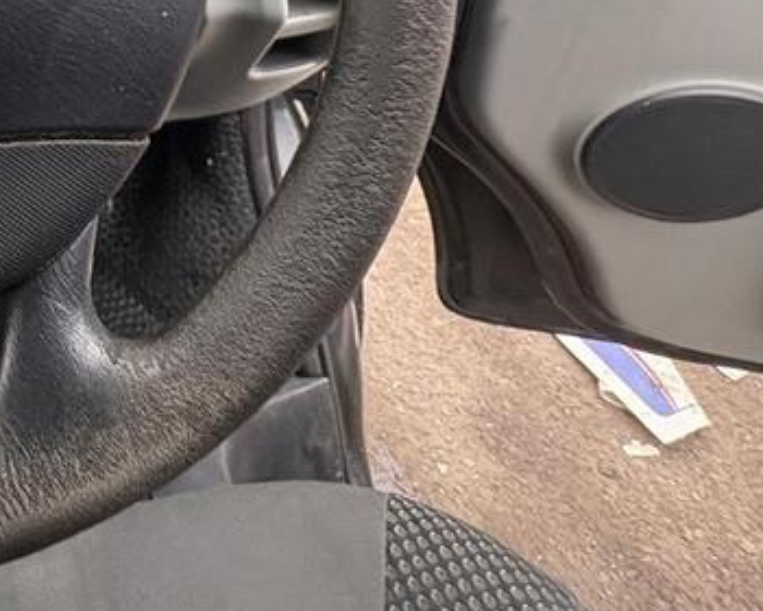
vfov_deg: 34.4
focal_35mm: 35
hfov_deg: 42.9
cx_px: -31
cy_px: -111
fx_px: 790
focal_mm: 2.22
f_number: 2.2
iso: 125
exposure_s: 1/130
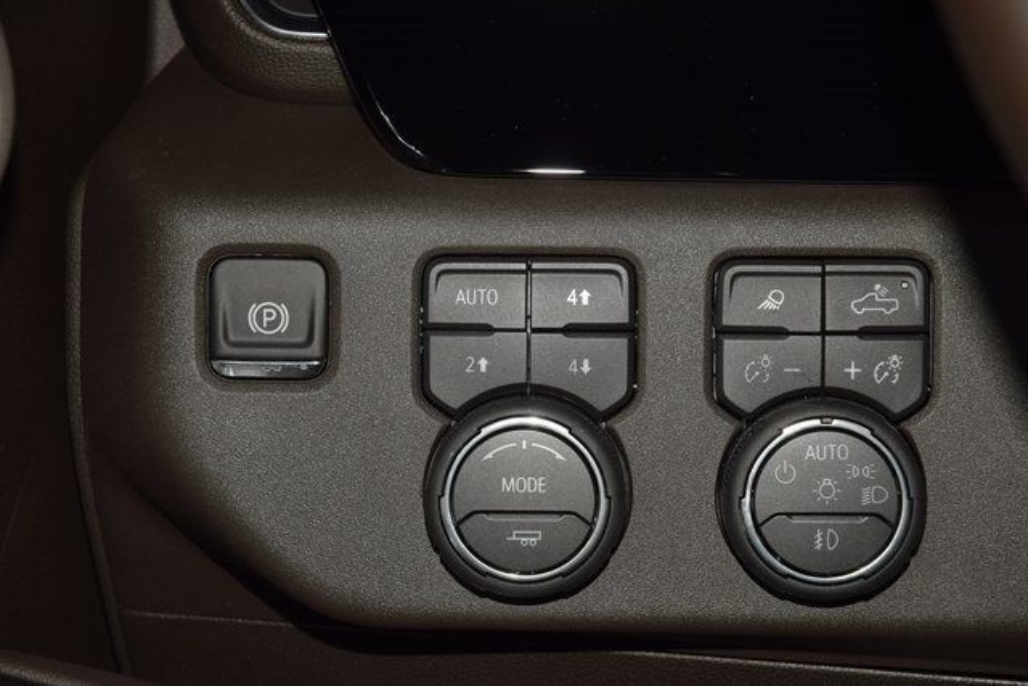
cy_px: 343
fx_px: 2999
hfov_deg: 19.5
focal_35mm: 105
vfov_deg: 13.0
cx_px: 514
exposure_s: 1/125
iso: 100
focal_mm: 70
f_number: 8
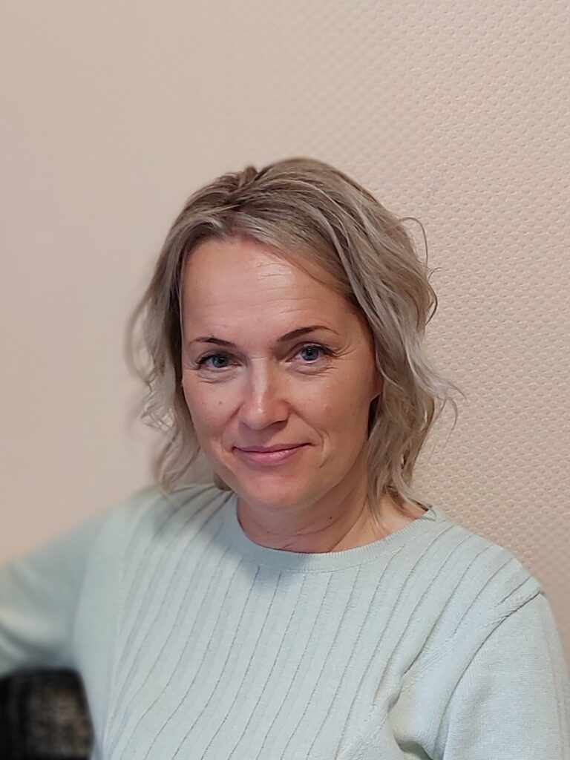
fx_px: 527
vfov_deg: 71.6
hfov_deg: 56.8
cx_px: 285
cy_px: 380
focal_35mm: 24
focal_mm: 5.23
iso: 200
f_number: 1.8
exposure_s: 1/25
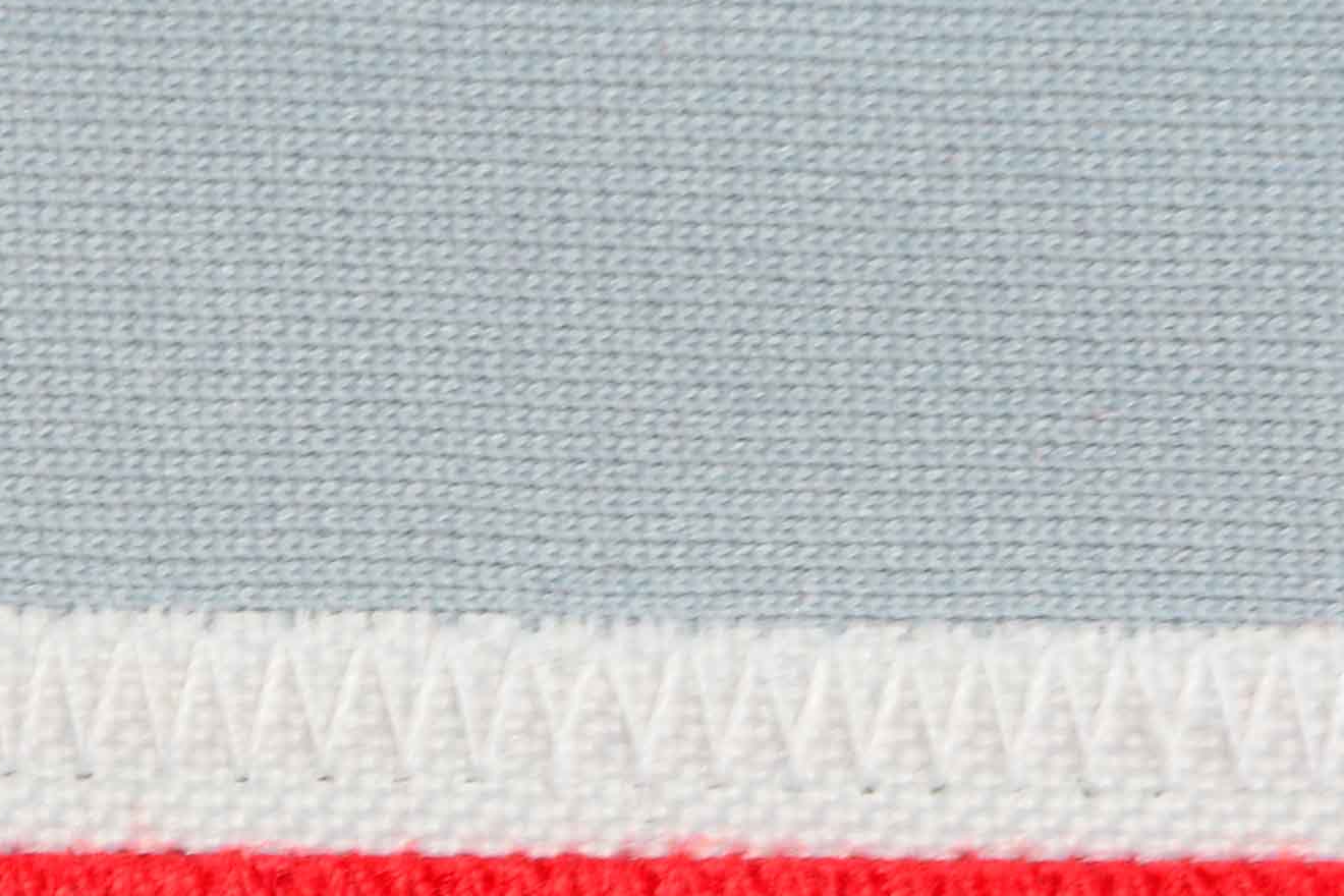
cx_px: -456
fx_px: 21908
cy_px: 1556
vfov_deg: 2.3
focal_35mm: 587
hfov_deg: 3.5
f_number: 16
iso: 200
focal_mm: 105
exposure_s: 1/160
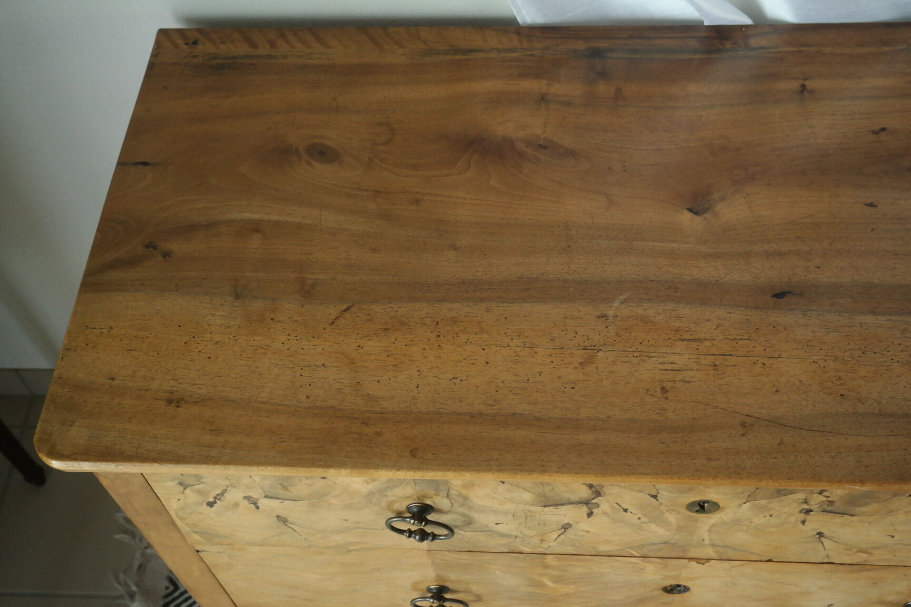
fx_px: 1088
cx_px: 456
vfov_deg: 31.2
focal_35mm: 43
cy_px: 304
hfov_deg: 45.4
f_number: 5.6
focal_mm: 28
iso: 1600
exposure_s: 1/30
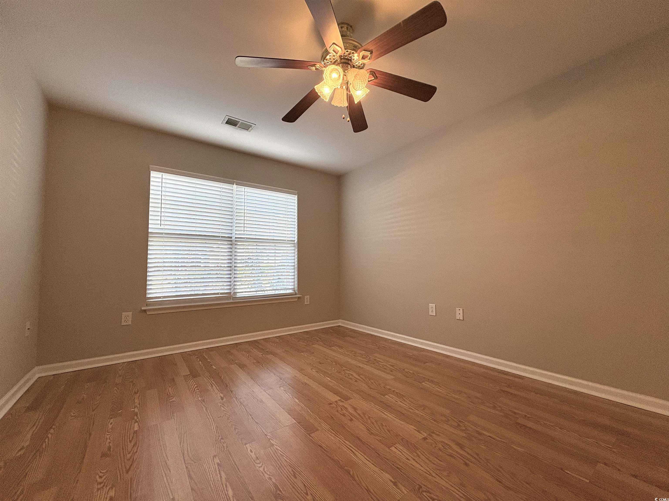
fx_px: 271
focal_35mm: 14
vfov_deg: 85.7
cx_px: 334
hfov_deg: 102.1
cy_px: 250
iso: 160
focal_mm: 2.22
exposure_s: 1/120
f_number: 2.2
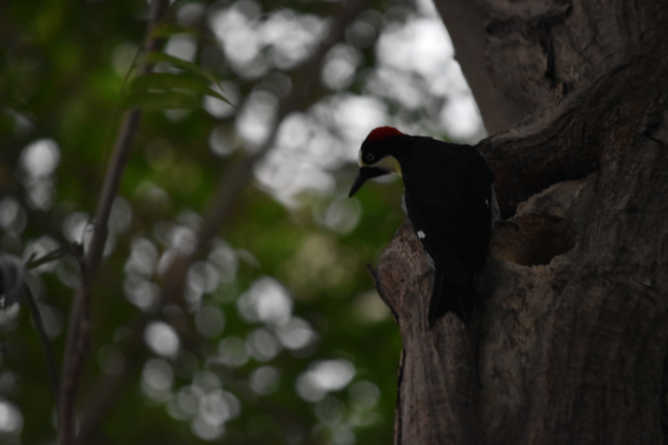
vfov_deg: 3.4
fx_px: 7514
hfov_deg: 5.1
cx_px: 334
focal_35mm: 405
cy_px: 222
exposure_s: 1/80
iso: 4000
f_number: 5.6
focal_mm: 270
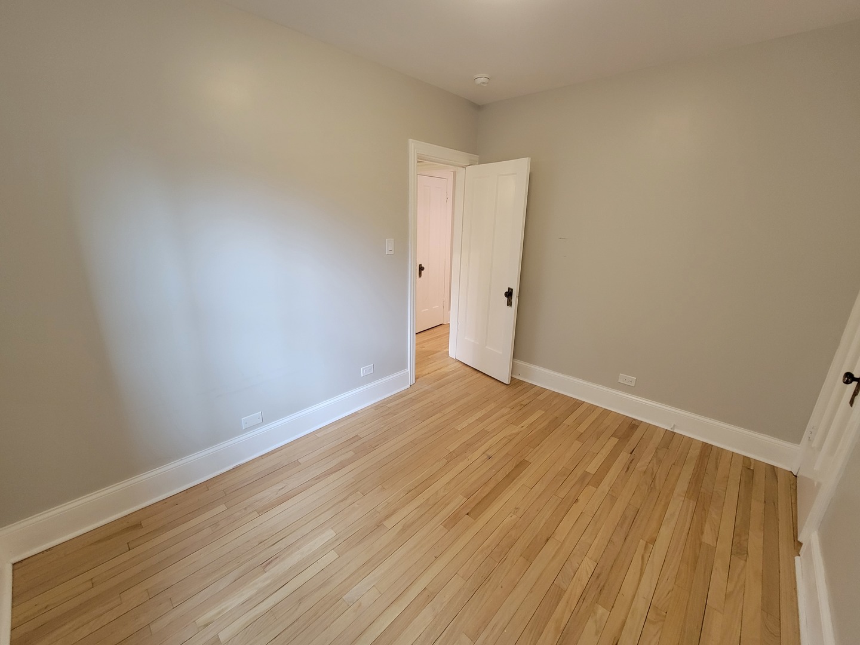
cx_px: 430
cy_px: 322
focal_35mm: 13
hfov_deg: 106.2
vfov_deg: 89.9
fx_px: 323
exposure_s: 1/60
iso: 200
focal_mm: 2.2
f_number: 2.2
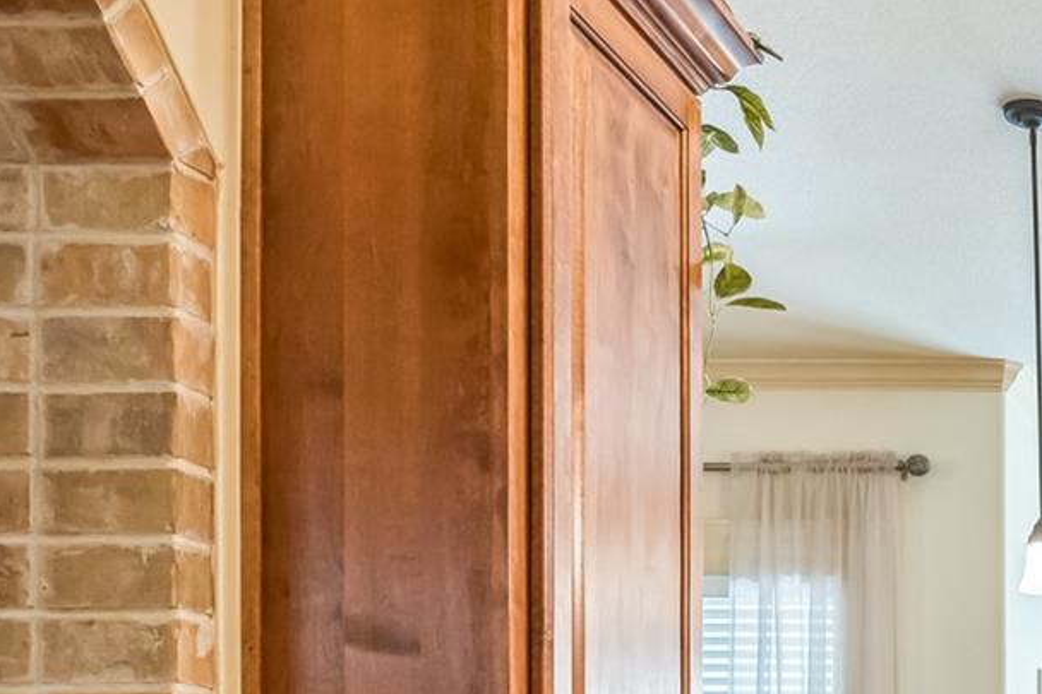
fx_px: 1901
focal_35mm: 66
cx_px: 1419
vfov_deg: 19.0
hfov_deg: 25.5
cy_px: 920
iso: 400
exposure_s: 1/15
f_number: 7.1
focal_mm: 19.5
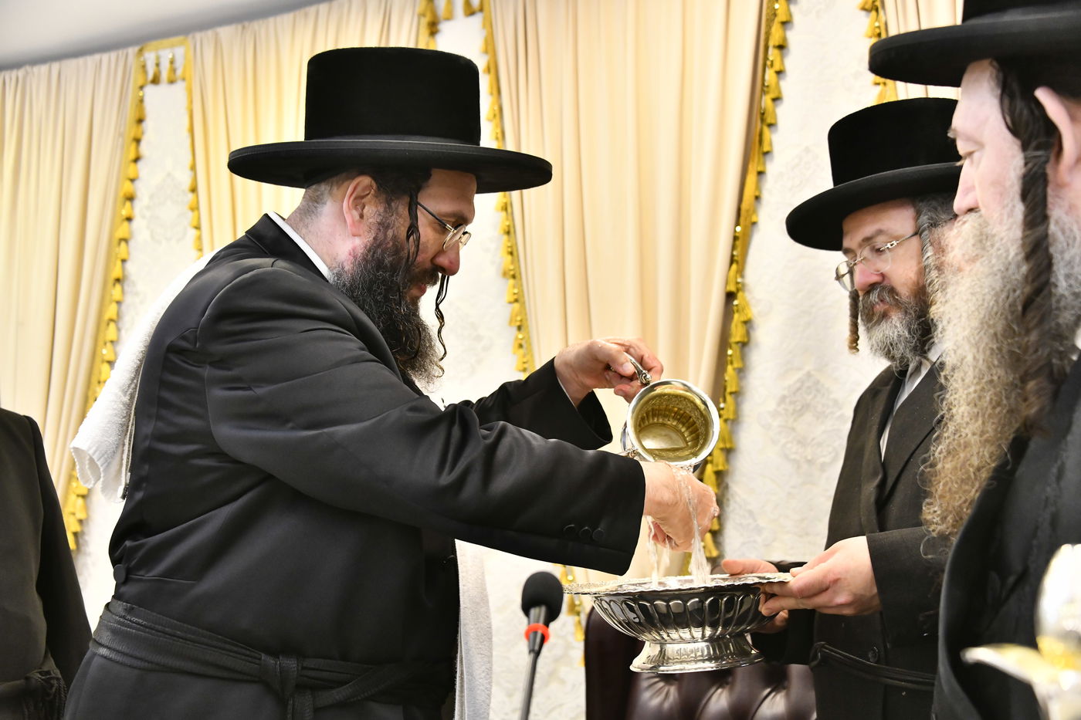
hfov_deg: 39.6
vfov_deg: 27.0
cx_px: 540
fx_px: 1501
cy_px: 360
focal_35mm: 50
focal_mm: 50
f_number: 5
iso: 2500
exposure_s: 1/125
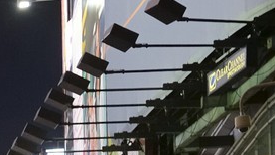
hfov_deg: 8.4
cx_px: -421
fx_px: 1700
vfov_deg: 5.0
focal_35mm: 233
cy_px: 407
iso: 1600
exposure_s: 1/100
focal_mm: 38
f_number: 5.6
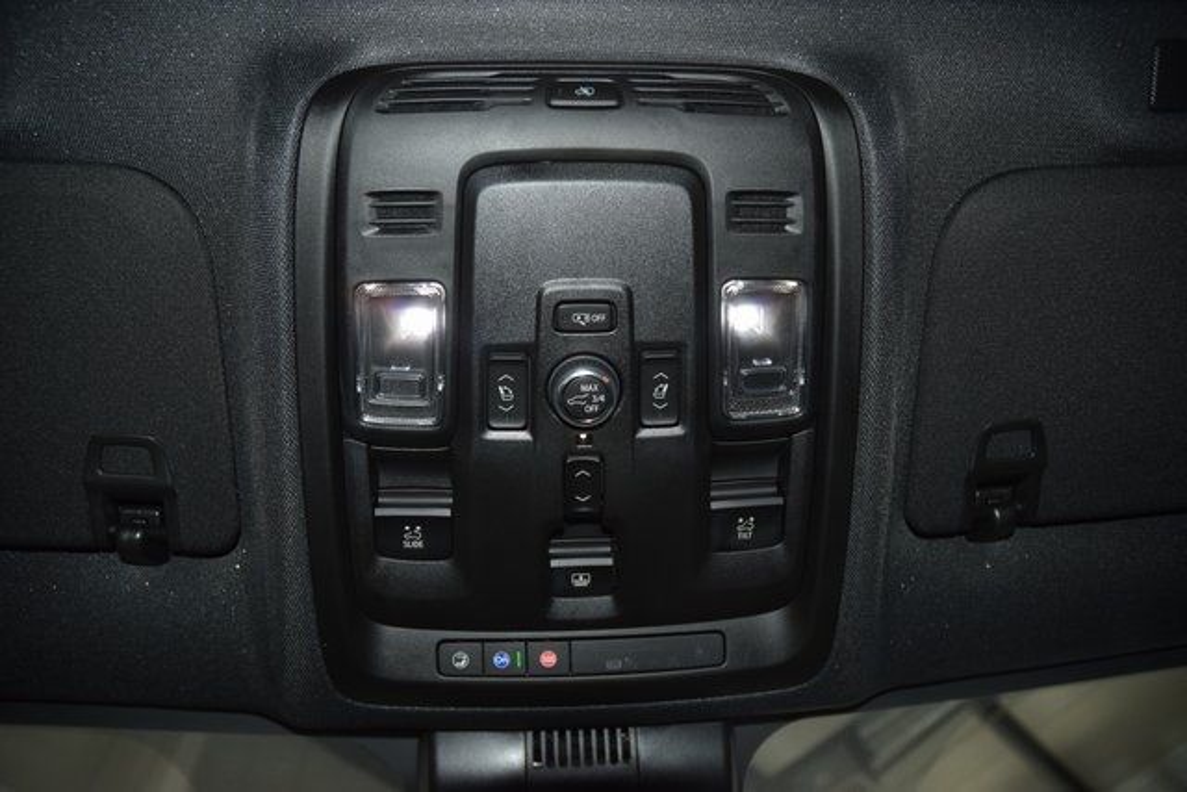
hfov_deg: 67.4
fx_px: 890
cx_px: 594
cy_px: 396
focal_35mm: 27
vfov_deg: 48.0
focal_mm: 18
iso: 560
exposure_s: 1/80
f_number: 3.5
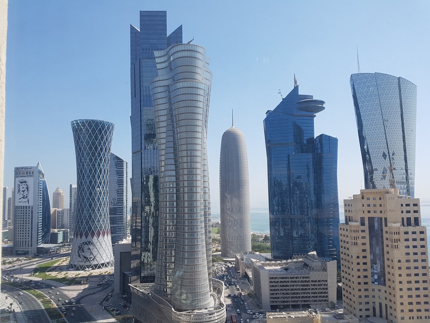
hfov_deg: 67.3
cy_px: 162
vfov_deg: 53.1
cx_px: 215
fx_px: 323
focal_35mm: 26
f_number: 1.7
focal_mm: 4.2
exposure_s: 1/678
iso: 50
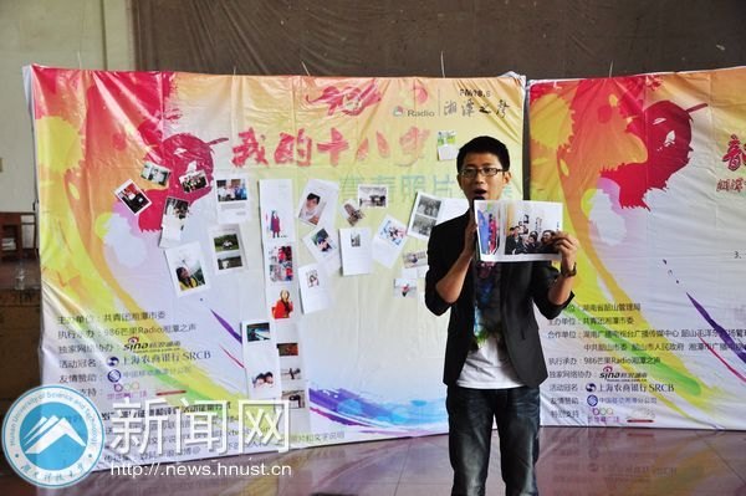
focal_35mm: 48
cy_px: 248
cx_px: 373
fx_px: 994
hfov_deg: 41.1
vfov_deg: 28.0
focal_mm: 32
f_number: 4.2
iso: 500
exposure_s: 1/60
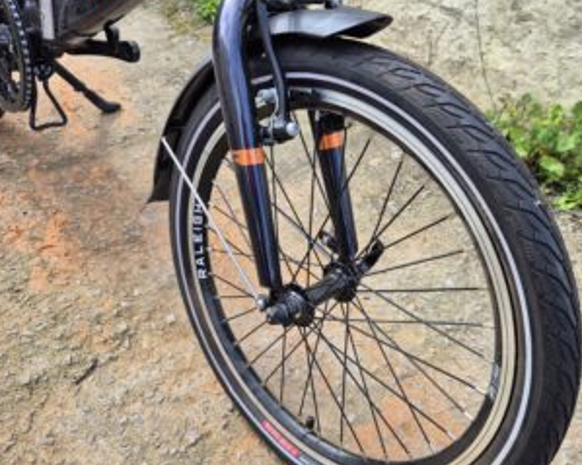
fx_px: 517
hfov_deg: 58.7
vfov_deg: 48.5
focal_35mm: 30
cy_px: 239
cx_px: 313
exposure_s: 1/385
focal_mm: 5.4
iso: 25
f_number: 1.8
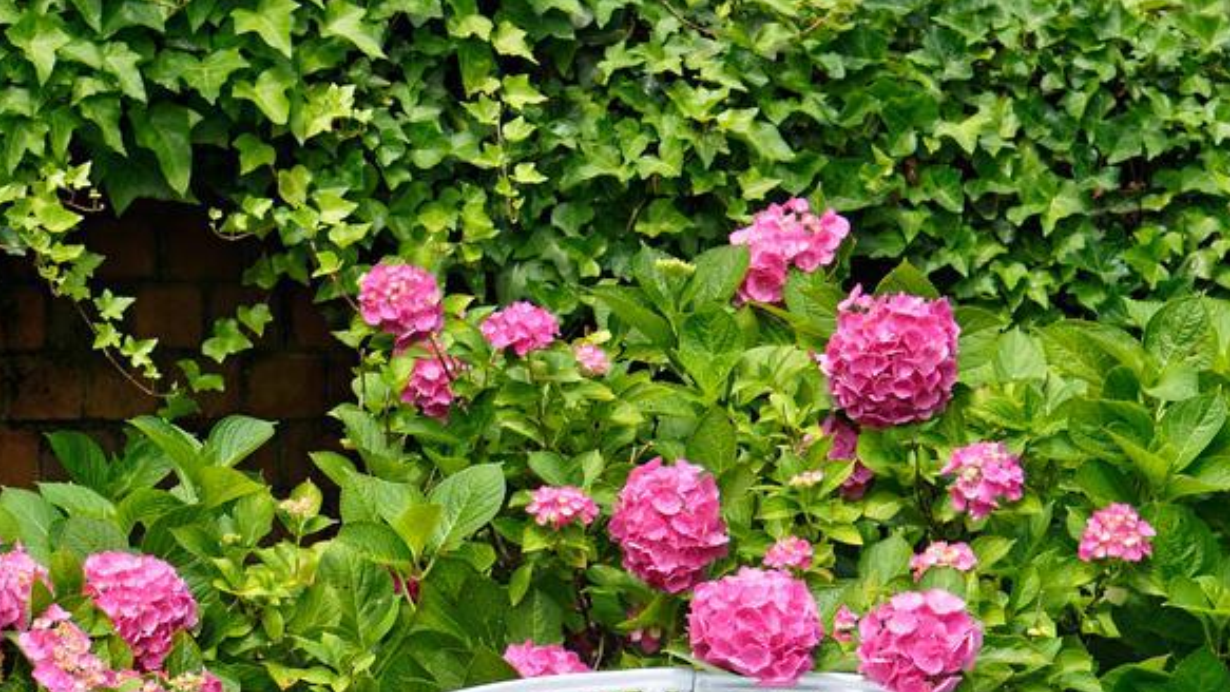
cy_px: 593
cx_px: 593
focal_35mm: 287
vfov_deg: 4.2
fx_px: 9361
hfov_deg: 7.5
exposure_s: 1/640
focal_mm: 78
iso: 320
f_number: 8
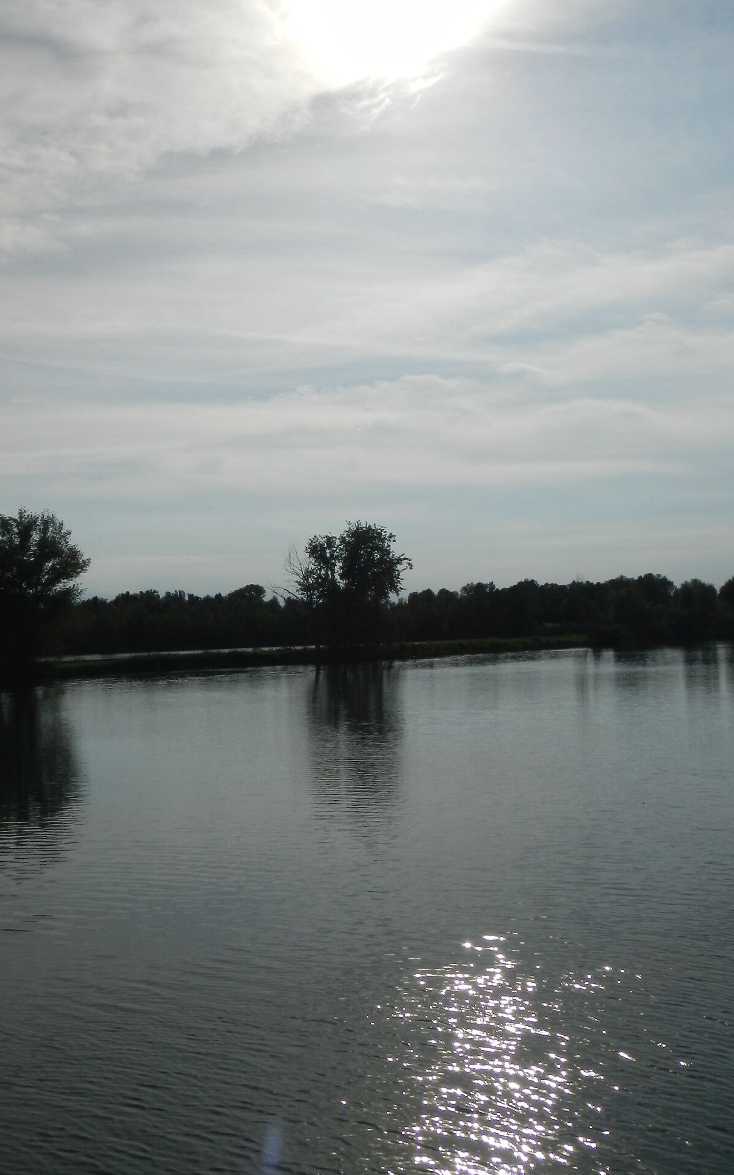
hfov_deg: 34.4
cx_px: 370
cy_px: 485
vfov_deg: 52.5
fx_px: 1184
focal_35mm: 37
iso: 125
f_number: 7.8
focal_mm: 5
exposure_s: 1/1500
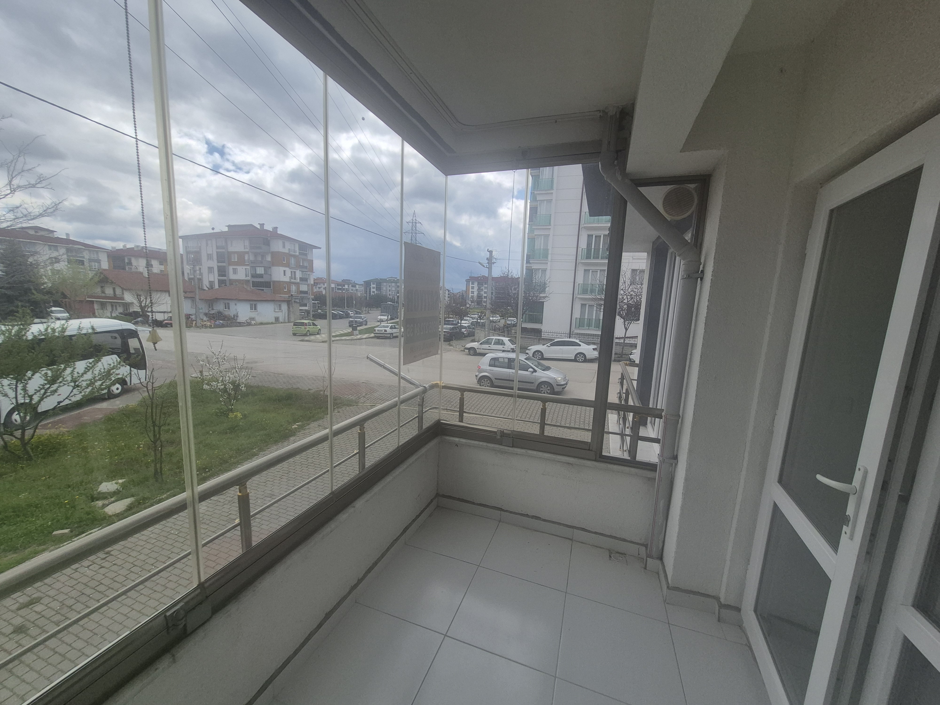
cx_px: 470
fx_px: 353
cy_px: 352
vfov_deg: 89.9
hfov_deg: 106.2
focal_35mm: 13
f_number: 2.2
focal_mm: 1.74
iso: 50
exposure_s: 1/1520
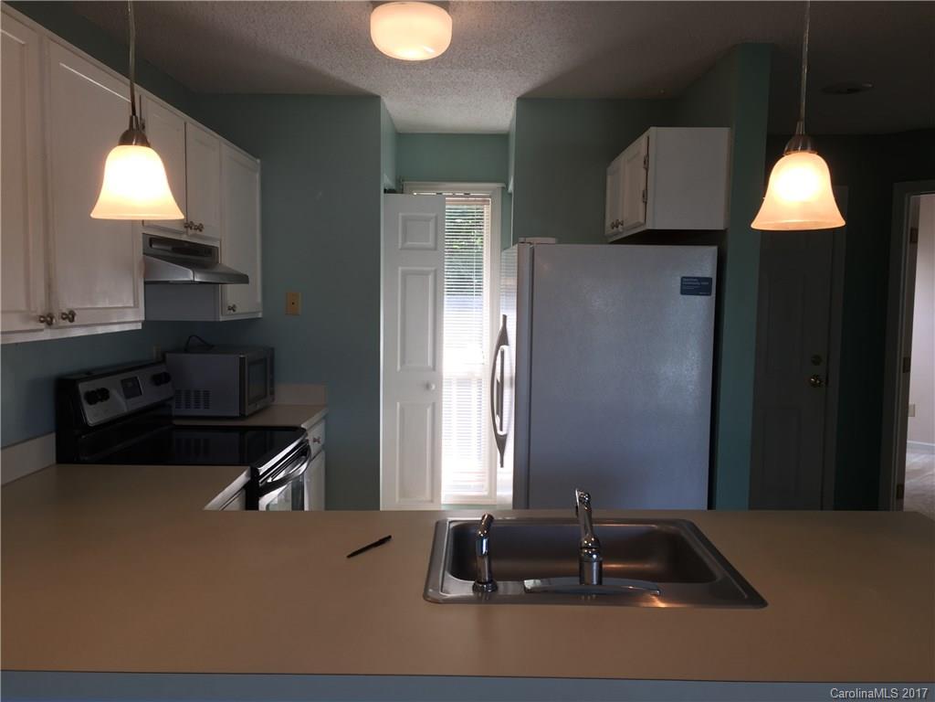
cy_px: 351
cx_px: 468
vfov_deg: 48.2
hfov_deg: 61.7
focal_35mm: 29
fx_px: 783
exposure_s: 1/40
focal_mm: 4.15
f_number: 2.2
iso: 32
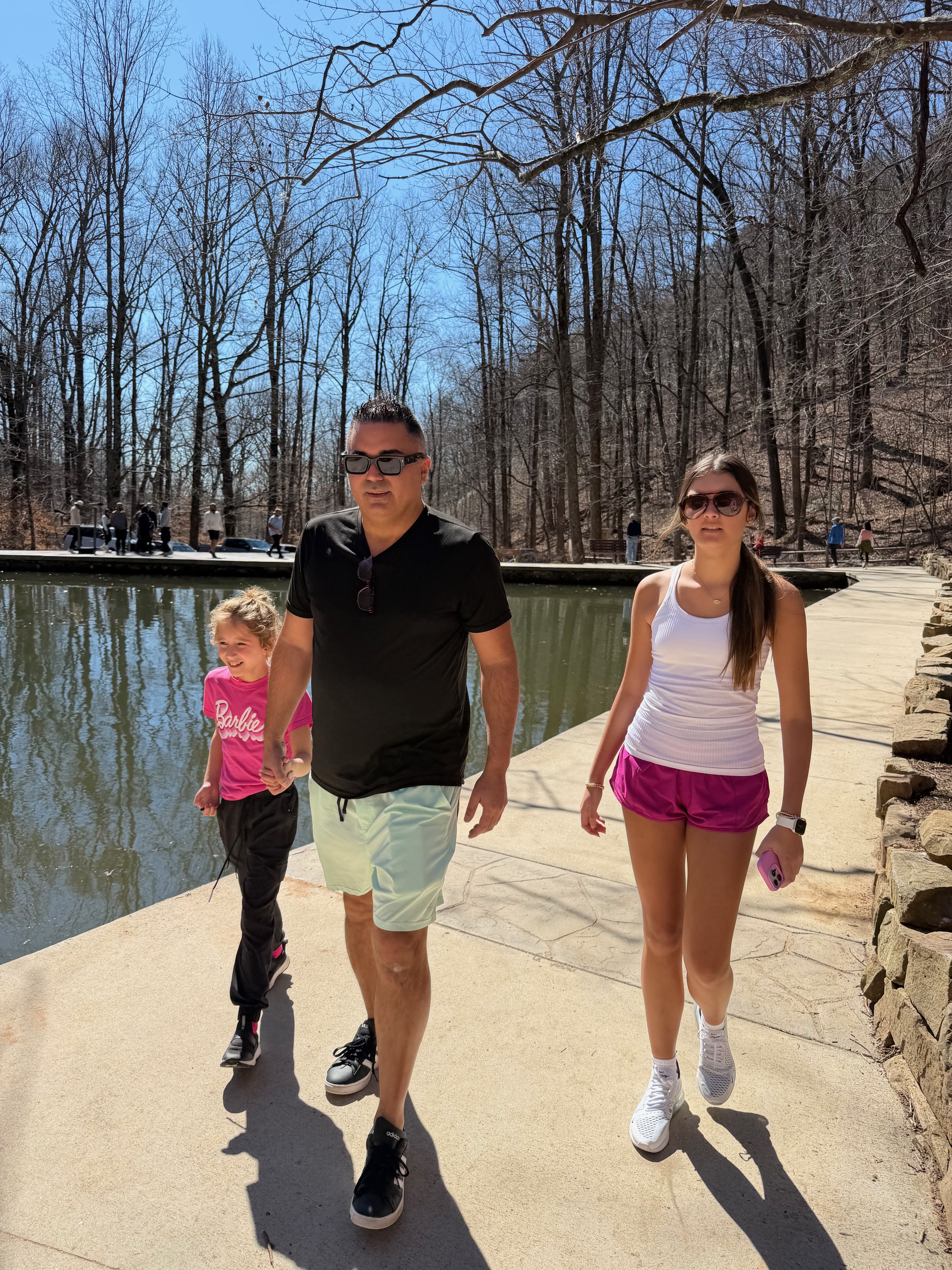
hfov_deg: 56.8
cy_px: 635
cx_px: 476
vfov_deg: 71.6
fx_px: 880
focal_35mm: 24
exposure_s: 1/4167
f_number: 1.78
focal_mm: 6.76
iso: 80
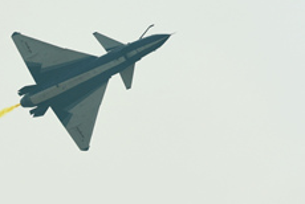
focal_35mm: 903
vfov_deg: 1.5
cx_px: -166
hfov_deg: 2.3
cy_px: -11
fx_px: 7660
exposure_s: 1/2000
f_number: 8
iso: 200
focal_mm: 260
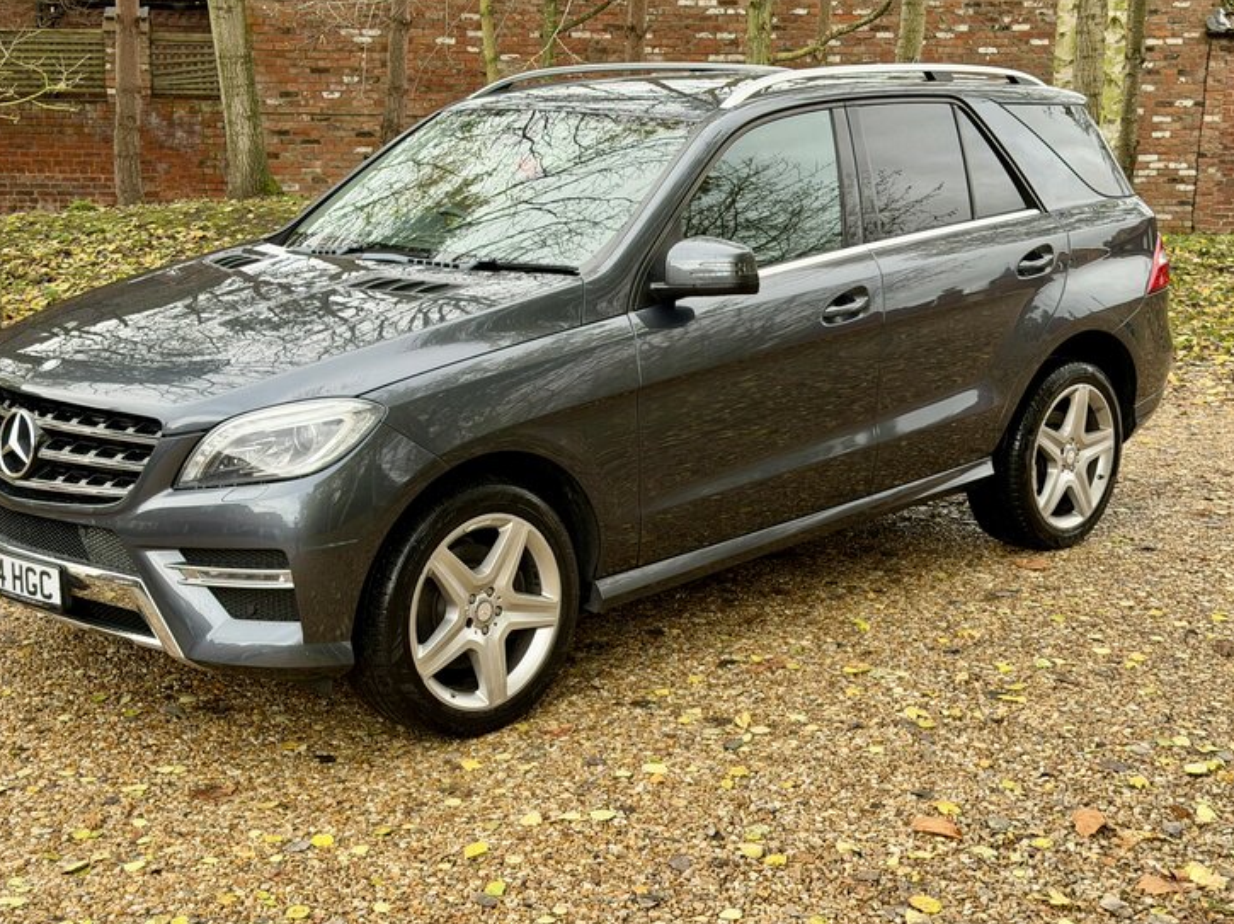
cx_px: 580
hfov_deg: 36.2
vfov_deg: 27.5
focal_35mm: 53
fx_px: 1888
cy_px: 499
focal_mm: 6.76
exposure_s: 1/171
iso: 64
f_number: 1.78
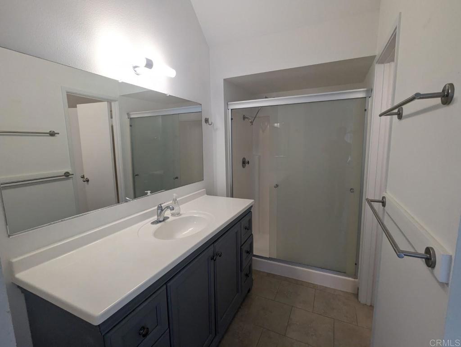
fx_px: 213
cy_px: 174
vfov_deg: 78.2
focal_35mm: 16
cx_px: 230
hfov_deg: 94.4
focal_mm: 2.35
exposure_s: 1/129
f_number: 2.2
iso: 313
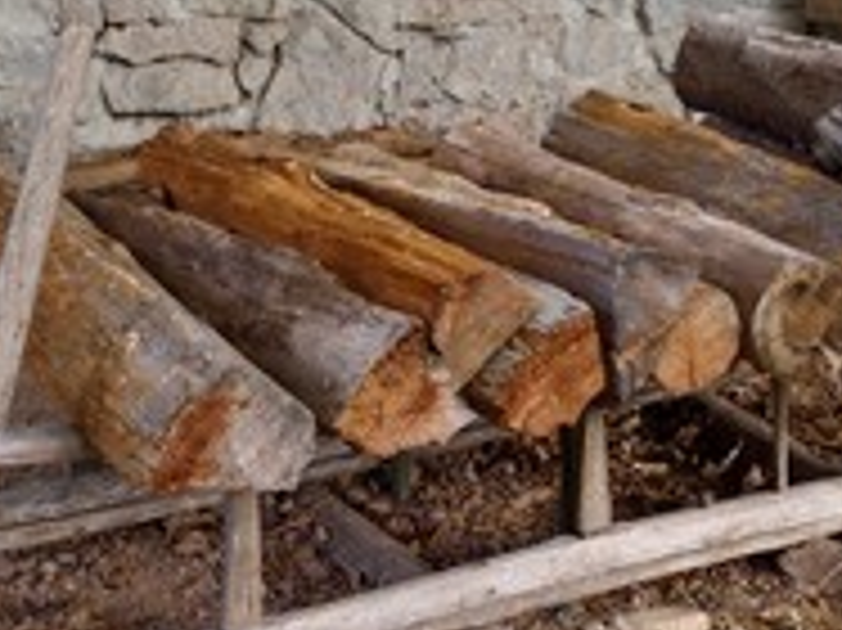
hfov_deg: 25.0
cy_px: 266
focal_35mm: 78
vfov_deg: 18.9
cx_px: 421
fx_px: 1896
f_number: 6.3
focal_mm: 36
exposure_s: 1/100
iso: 800
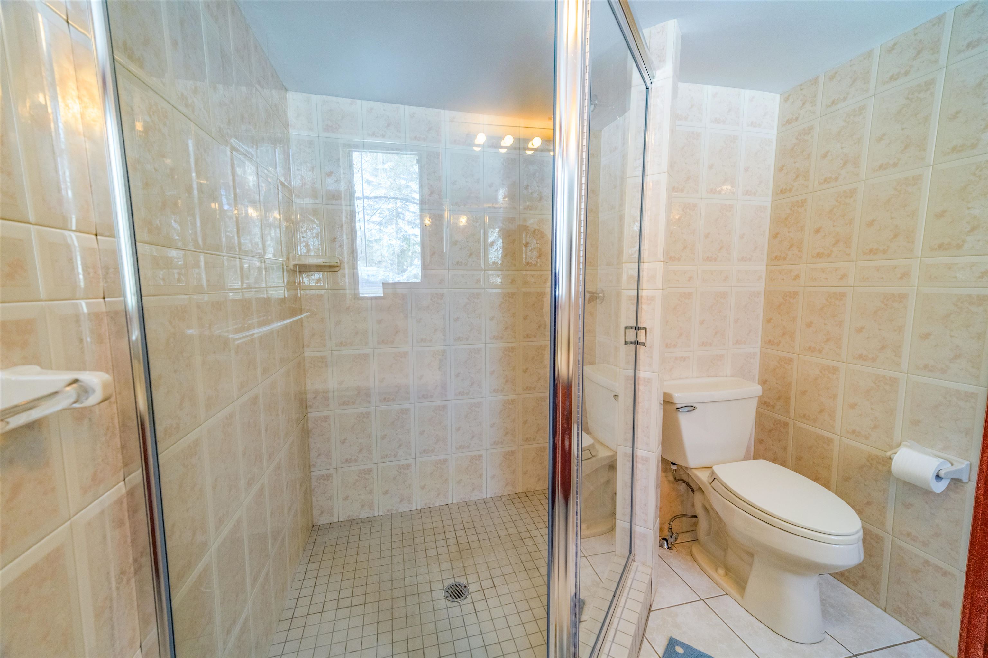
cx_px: 494
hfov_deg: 104.3
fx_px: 384
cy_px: 329
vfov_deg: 81.2
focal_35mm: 14
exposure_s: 1/160
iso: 1600
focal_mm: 14
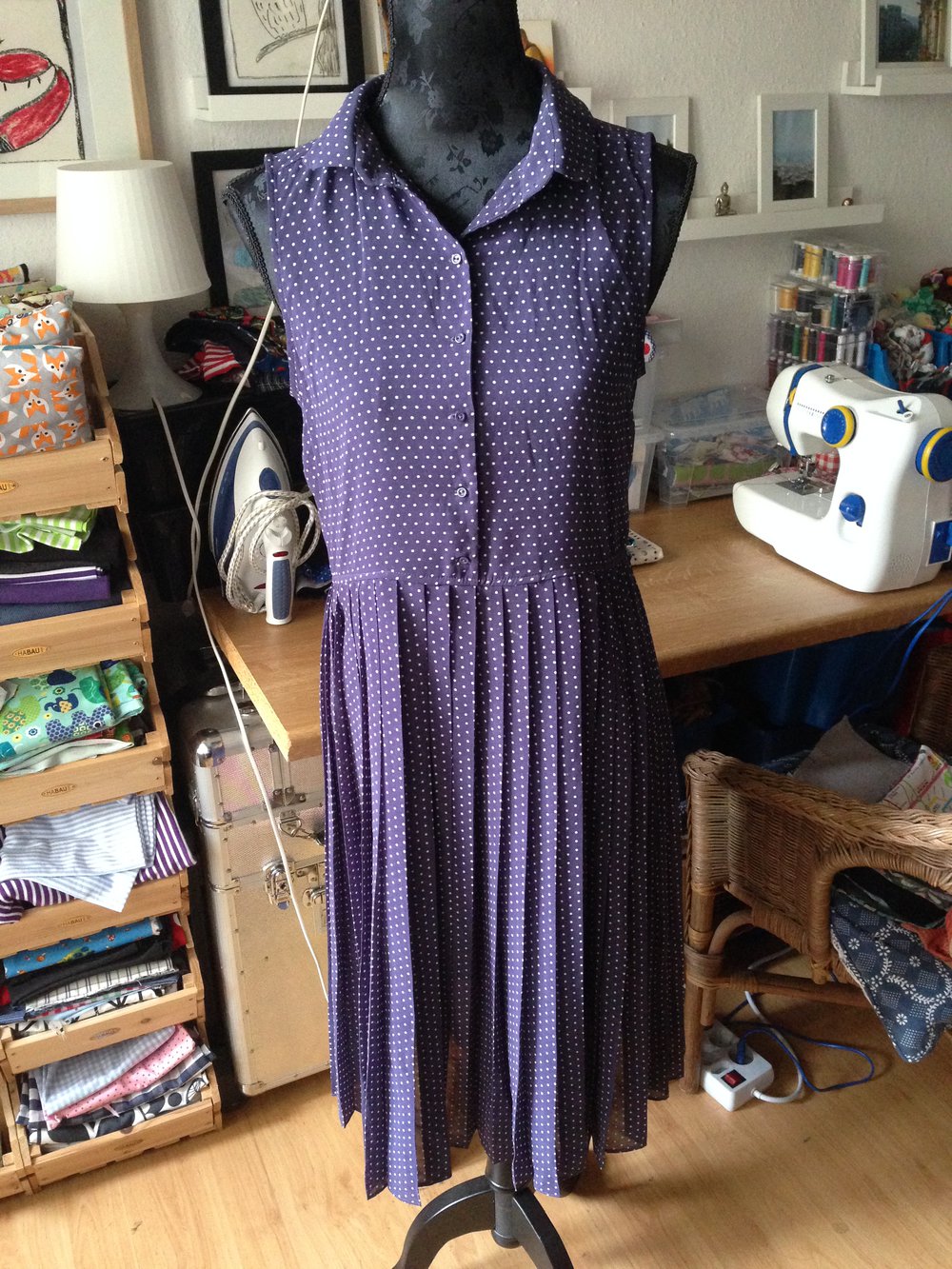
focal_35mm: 33
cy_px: 634
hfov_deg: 43.0
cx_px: 476
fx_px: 1210
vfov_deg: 55.3
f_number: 2.4
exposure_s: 1/17
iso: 400
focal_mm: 4.12
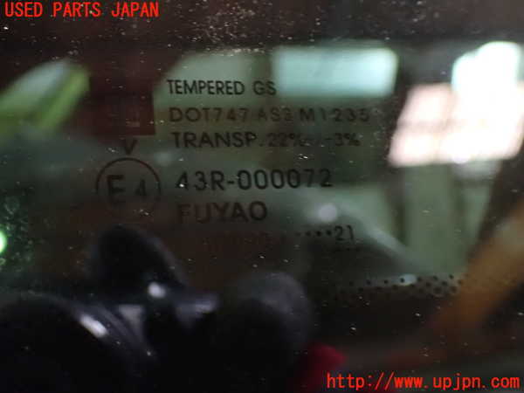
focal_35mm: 47
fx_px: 711
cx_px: 262
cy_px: 196
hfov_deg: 40.4
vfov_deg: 30.9
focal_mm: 8.4
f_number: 3.1
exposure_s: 1/10
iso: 1600
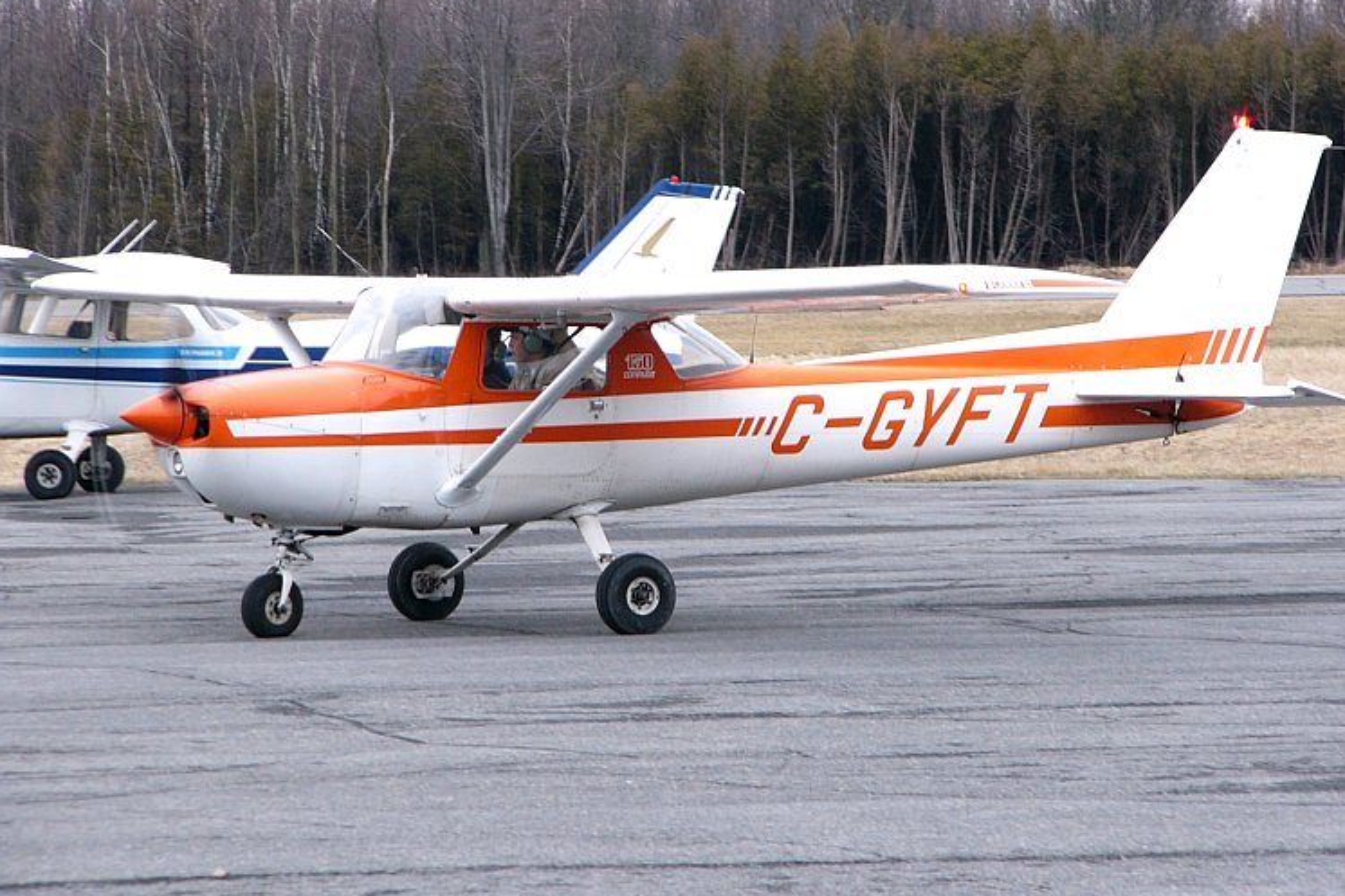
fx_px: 7657
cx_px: 674
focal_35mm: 205
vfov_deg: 6.7
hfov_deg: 10.0
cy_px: 464
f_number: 4
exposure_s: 1/80
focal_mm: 25.8
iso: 50
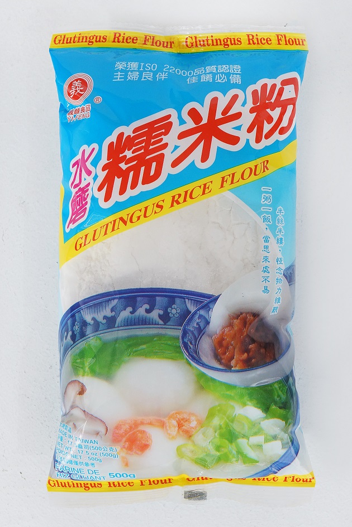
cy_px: 264
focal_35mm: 70
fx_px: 1027
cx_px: 176
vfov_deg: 28.8
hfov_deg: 19.5
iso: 800
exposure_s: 1/60
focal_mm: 70
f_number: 8
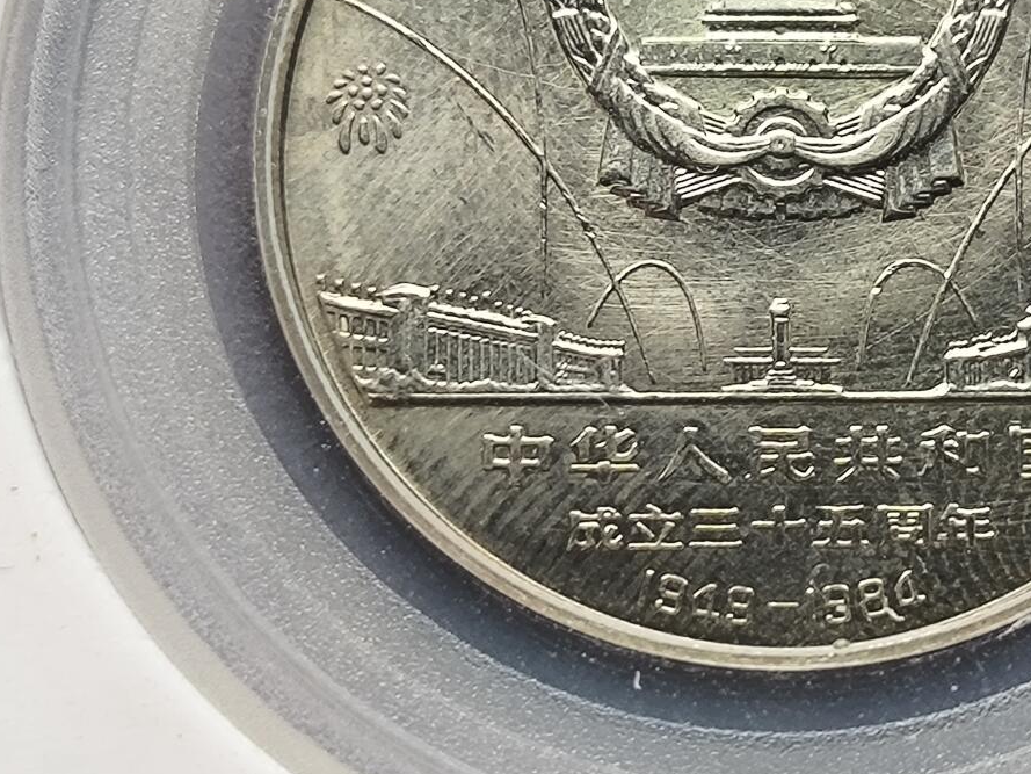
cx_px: 743
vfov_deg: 10.8
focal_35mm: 137
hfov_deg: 14.4
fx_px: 4081
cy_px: 222
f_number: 1.7
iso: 100
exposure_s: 1/100
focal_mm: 5.35
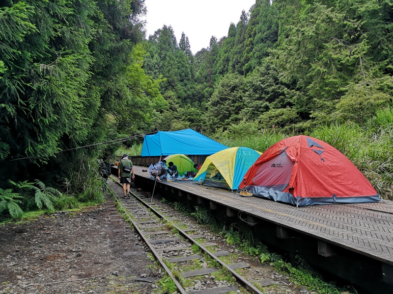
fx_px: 307
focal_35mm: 27
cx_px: 196
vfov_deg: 51.4
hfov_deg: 65.3
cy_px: 147
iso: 50
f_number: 1.8
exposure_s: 1/438
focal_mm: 3.95
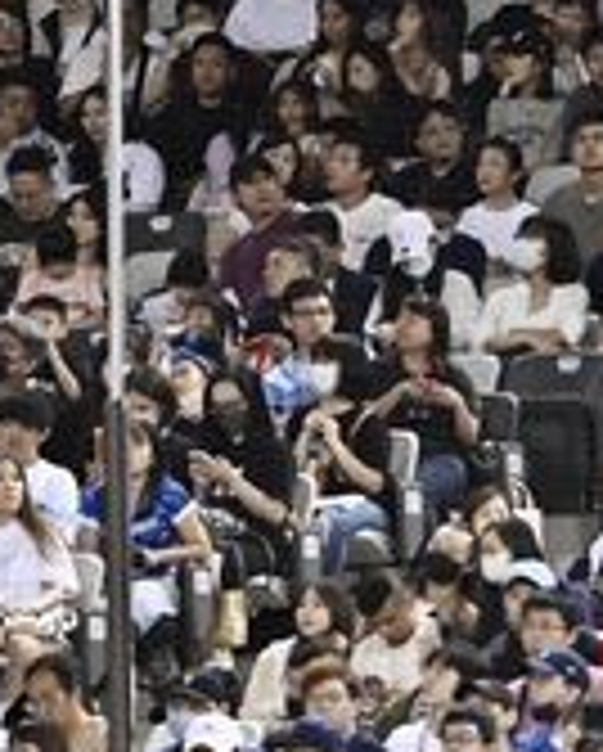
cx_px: 526
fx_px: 22512
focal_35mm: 1011
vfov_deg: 1.9
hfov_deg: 1.5
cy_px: 281
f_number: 2.8
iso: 2500
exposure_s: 1/1000
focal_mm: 300
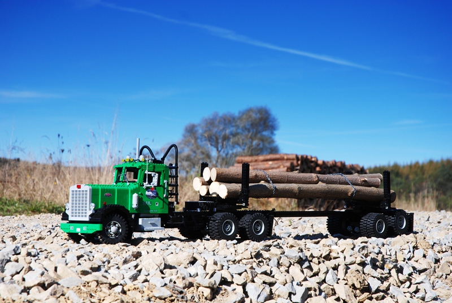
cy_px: 152
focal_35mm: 93
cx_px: 226
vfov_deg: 14.8
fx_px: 1169
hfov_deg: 21.9
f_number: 8
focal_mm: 62
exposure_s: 1/320
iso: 200
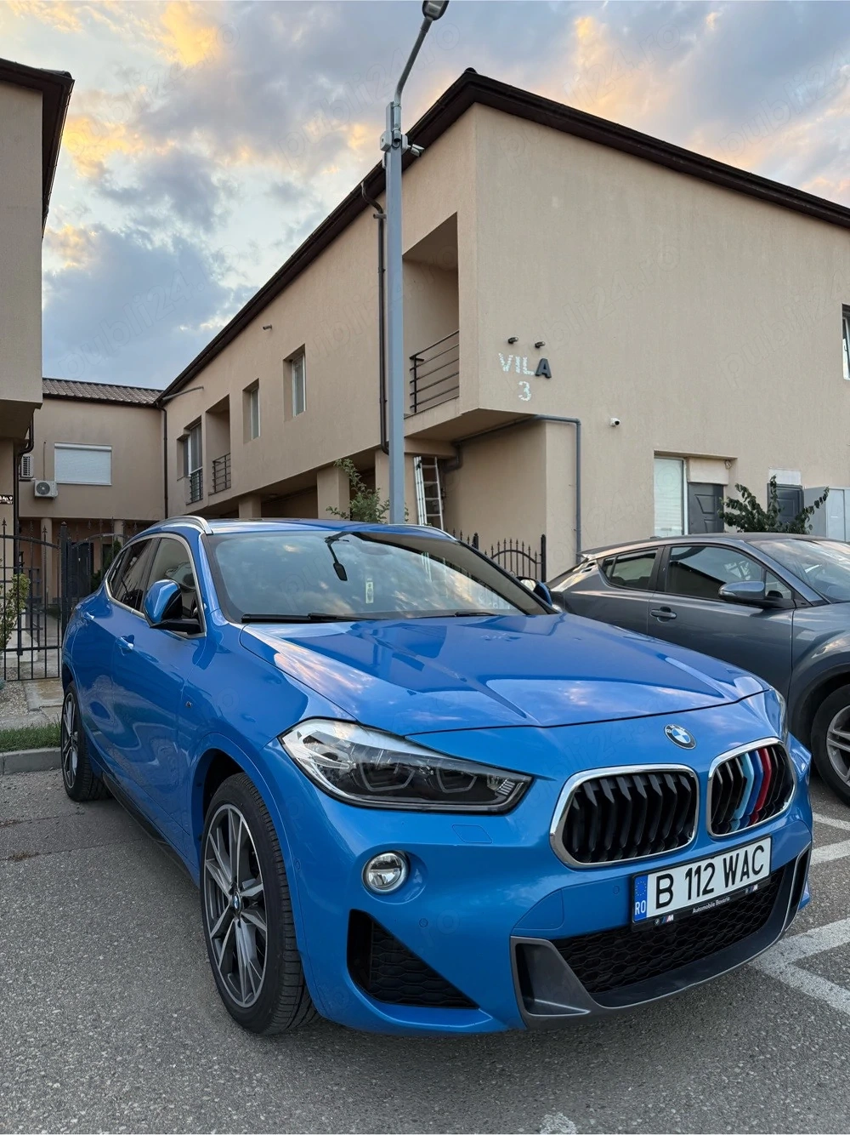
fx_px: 786
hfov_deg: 56.8
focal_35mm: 24
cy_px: 568
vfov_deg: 71.6
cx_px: 425
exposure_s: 1/237
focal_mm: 6.76
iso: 100
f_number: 1.78
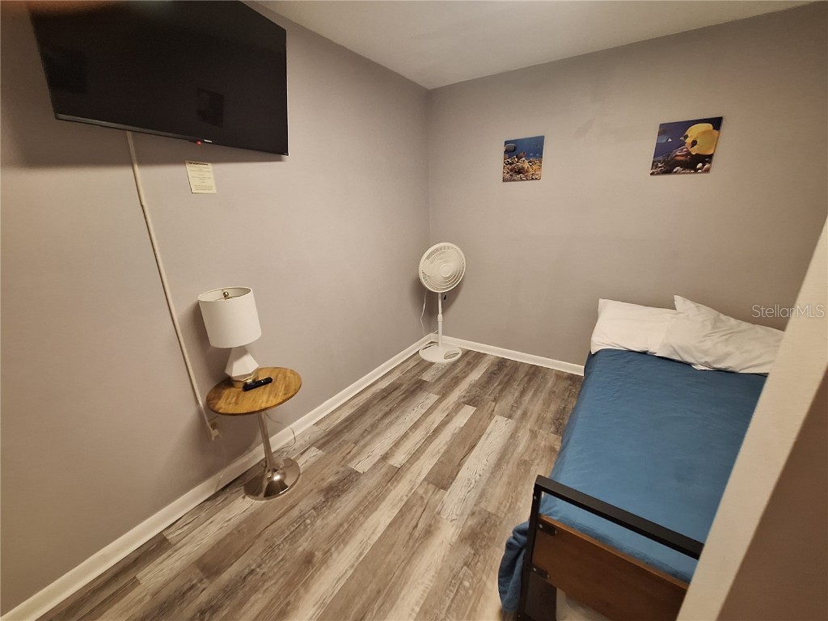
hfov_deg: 106.2
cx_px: 414
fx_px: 311
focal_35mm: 13
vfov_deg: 89.9
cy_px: 310
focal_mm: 1.74
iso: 160
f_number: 2.2
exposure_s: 1/40
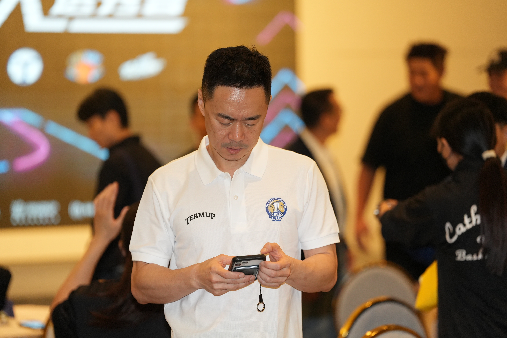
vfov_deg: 8.7
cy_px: 169
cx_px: 254
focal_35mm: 158
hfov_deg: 13.0
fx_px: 2225
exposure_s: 1/250
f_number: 2.8
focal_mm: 158
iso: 2500
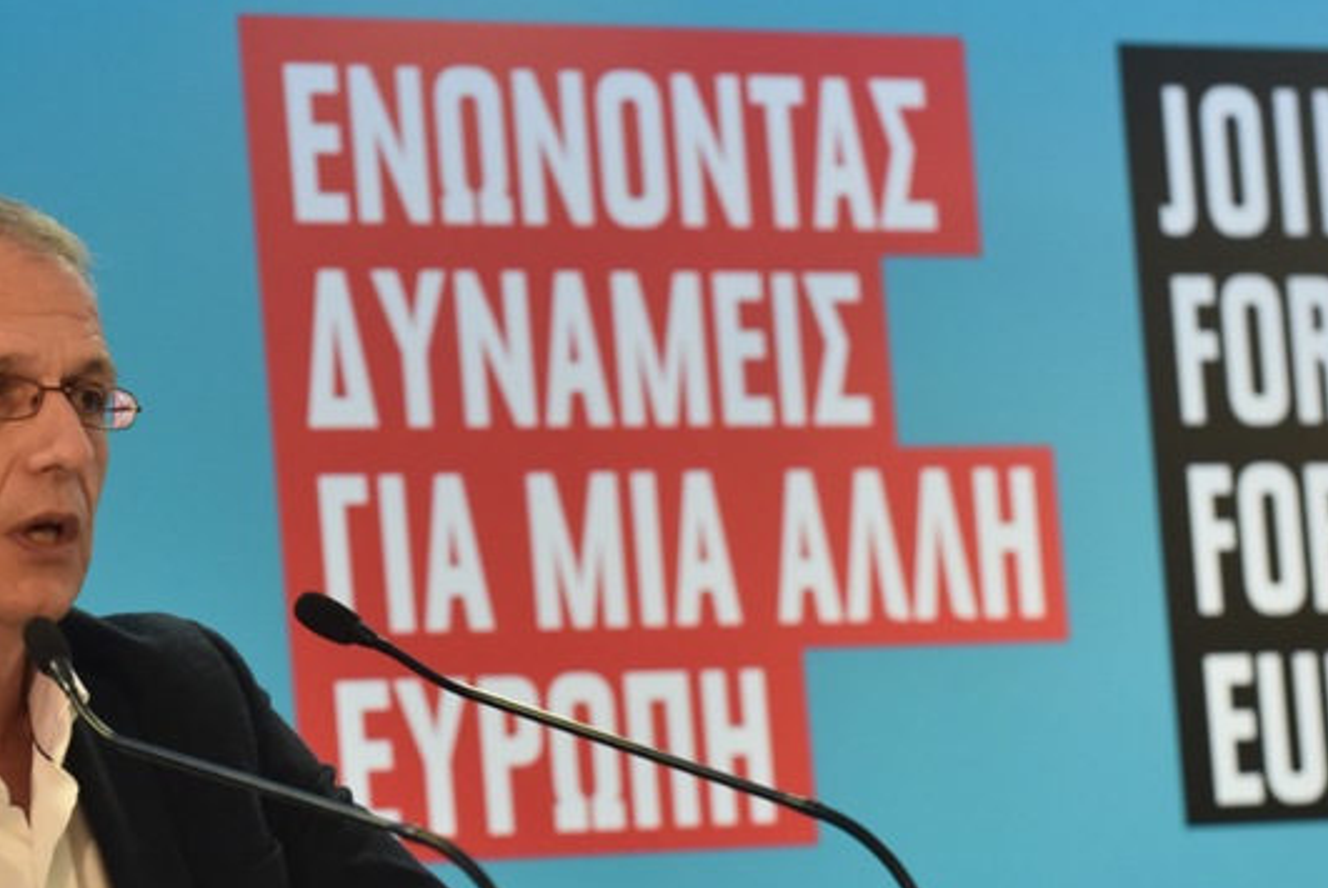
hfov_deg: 8.5
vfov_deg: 5.7
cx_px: 638
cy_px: 728
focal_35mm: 241
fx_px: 8897
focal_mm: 125
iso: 2000
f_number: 5
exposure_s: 1/250
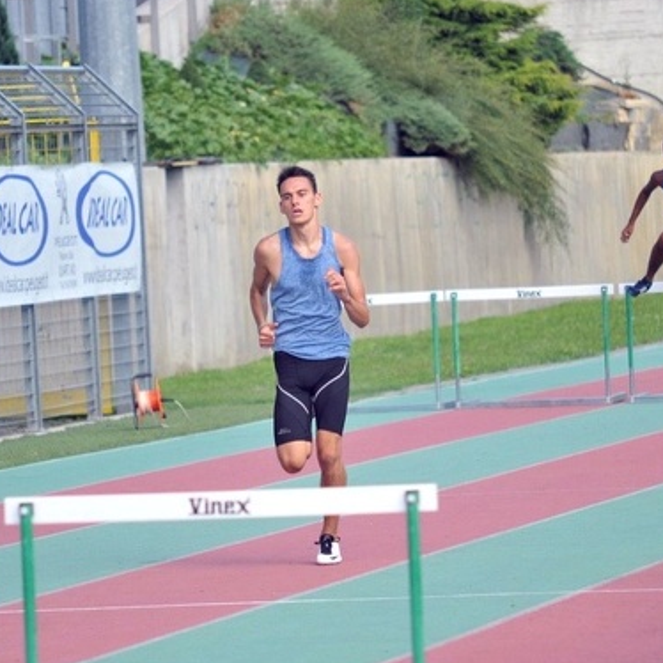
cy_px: 312
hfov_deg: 4.6
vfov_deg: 4.6
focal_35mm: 377
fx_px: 8169
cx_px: 339
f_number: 5.6
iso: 800
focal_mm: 210
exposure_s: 1/1000
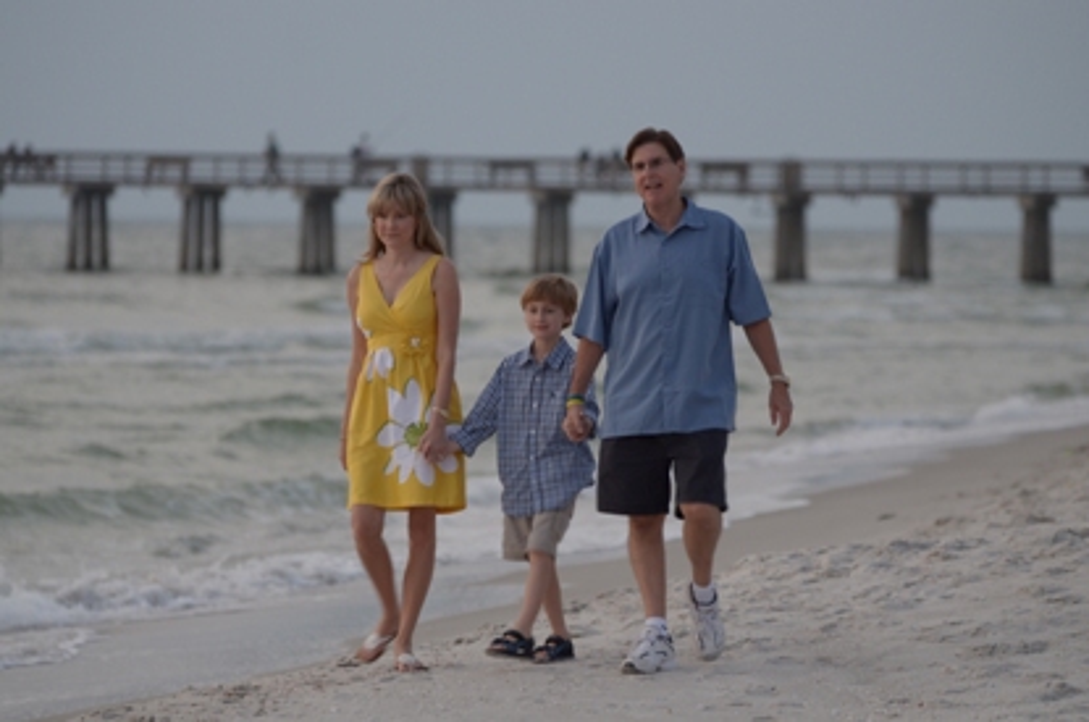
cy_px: 361
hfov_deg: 9.8
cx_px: 544
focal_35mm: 210
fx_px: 6340
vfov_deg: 6.5
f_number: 2.8
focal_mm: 140
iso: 640
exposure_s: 1/50
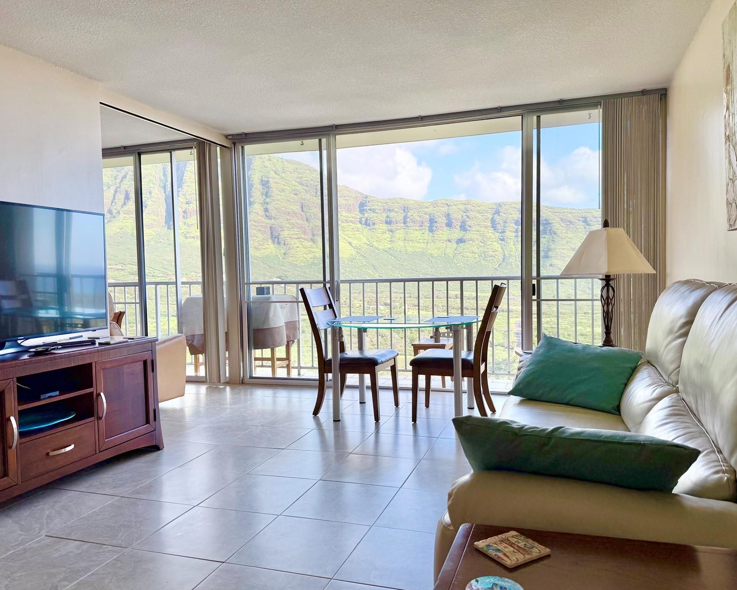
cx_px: 381
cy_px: 297
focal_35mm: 26
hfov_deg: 66.0
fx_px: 567
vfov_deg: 54.9
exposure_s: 1/708
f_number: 1.78
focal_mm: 6.76
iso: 80
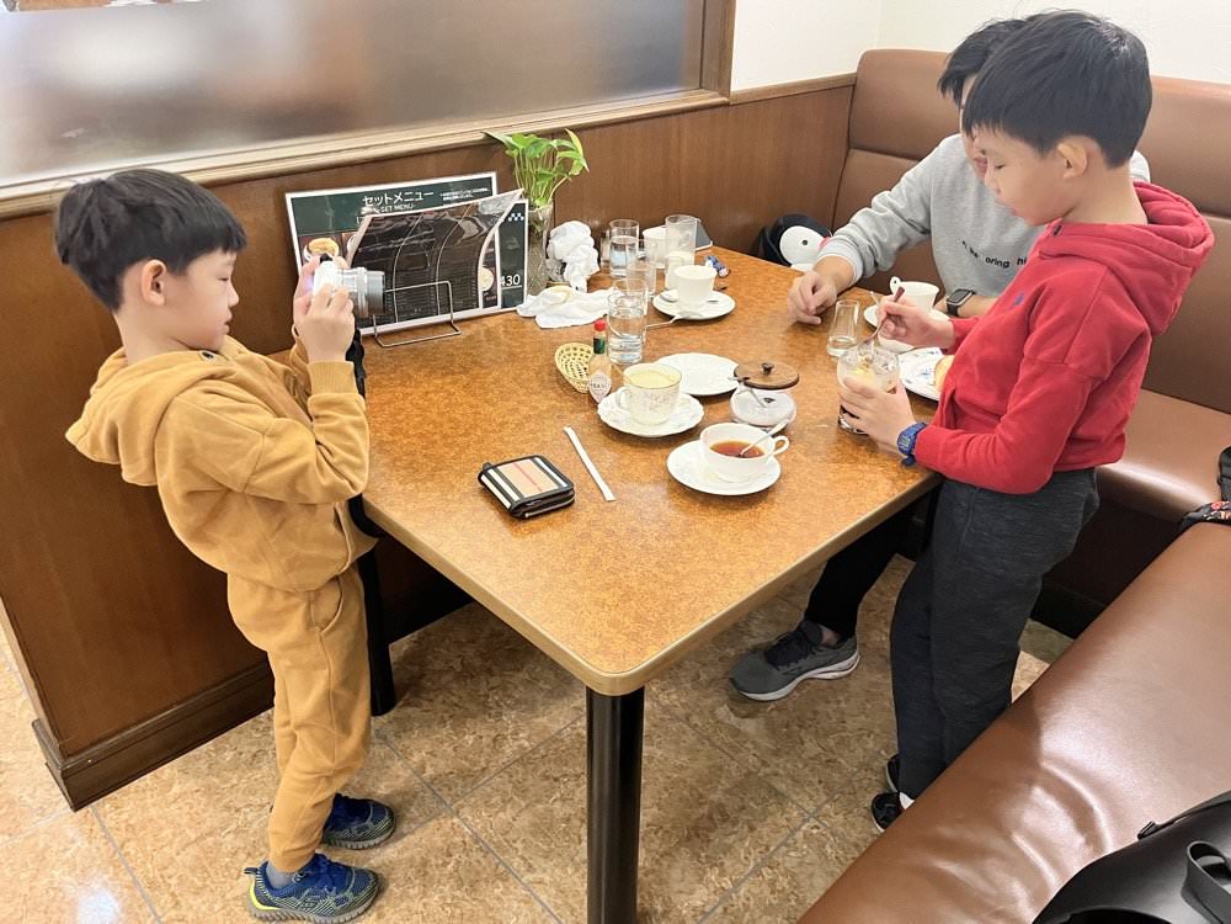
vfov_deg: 53.1
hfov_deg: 67.3
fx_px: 925
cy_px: 462
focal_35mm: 26
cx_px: 616
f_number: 1.6
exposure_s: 1/60
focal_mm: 5.1
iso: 500
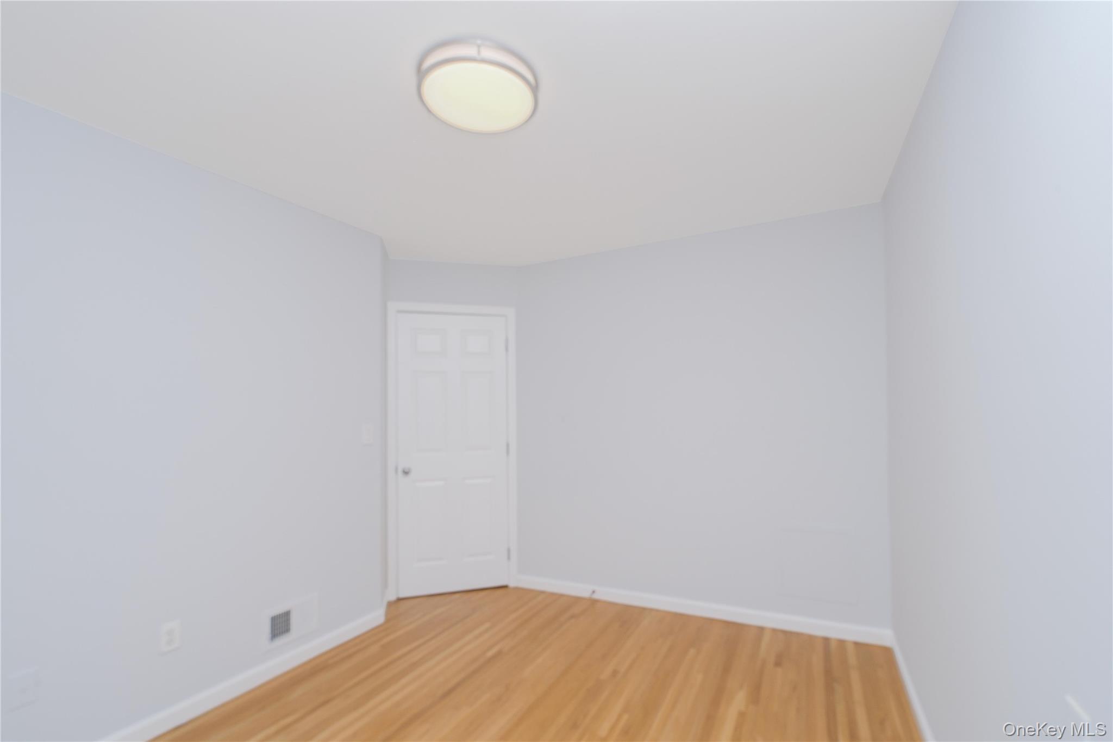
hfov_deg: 100.4
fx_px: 464
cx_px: 556
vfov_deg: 77.3
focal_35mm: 15
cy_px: 371
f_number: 8
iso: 250
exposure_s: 1/125
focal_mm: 10
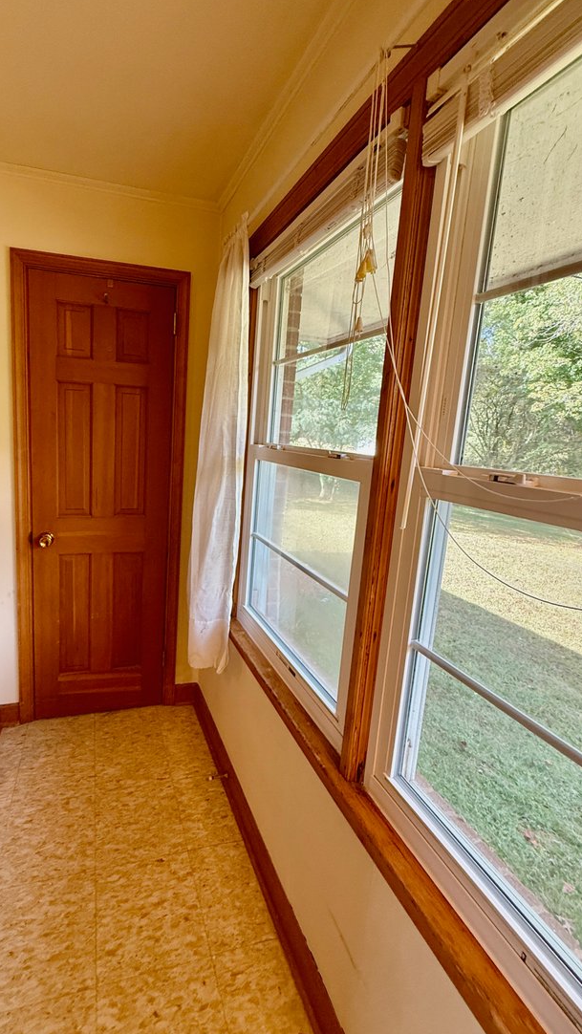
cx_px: 206
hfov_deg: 65.7
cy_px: 498
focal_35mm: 16
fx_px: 439
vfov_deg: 99.3
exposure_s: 1/120
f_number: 2.2
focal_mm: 2.22
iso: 250
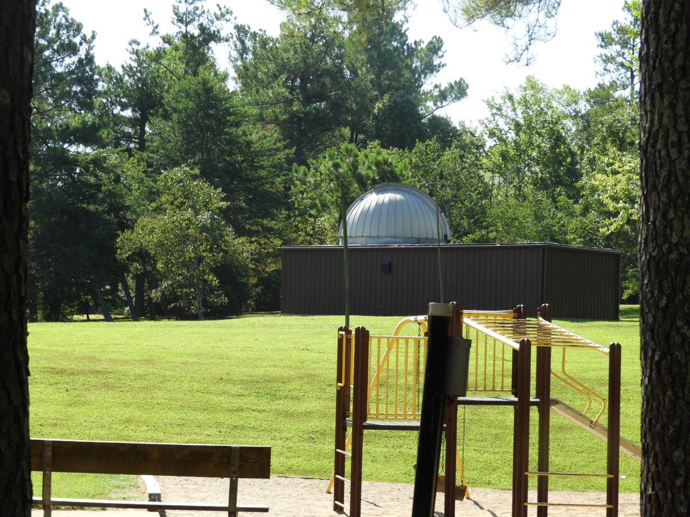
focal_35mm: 95
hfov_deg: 20.7
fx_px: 1894
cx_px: 345
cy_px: 258
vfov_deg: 15.6
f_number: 4.8
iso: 100
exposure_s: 1/250
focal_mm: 17
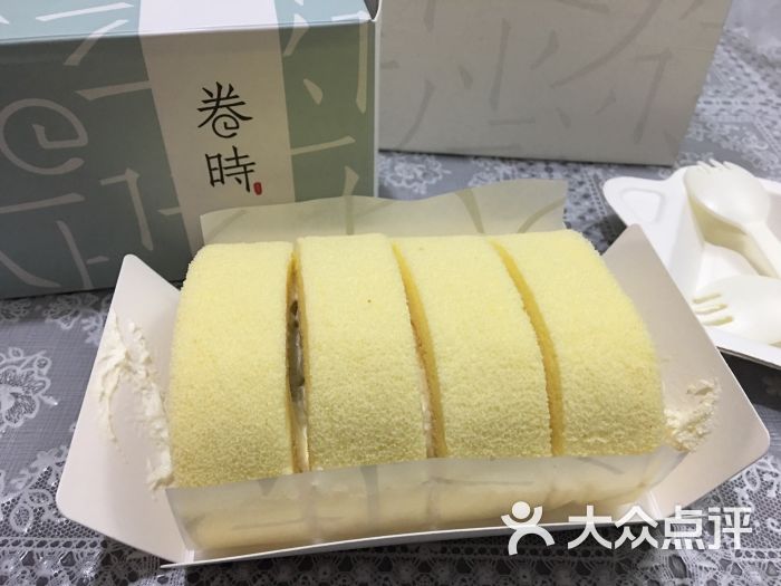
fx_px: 654
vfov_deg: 48.2
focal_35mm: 29
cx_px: 390
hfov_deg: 61.7
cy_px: 293
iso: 80
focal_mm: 4.15
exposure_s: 1/10
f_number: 2.2
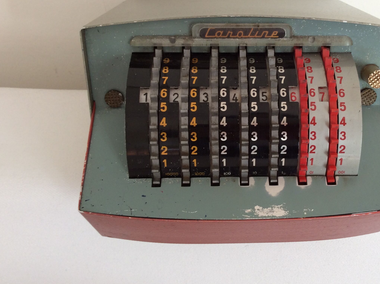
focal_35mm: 41
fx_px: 449
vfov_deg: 34.9
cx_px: 236
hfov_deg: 45.5
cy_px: 116
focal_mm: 3.3
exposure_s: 1/25
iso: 40
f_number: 2.4
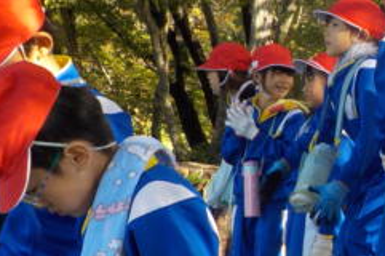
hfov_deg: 23.5
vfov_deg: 16.4
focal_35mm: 83
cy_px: 115
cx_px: 379
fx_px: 886
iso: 125
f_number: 3.3
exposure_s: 1/200
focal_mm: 4.1
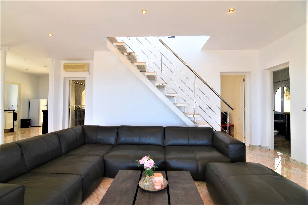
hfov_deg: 95.0
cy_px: 102
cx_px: 154
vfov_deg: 72.1
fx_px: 141
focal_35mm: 16
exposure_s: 1/25
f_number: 5.6
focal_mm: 11
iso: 100
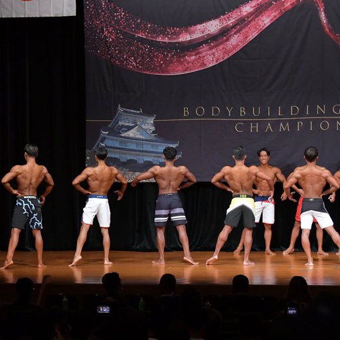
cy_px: 169
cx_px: 146
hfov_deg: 12.6
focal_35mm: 139
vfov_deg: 12.6
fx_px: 1545
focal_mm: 72
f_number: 5.6
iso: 5000
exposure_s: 1/400
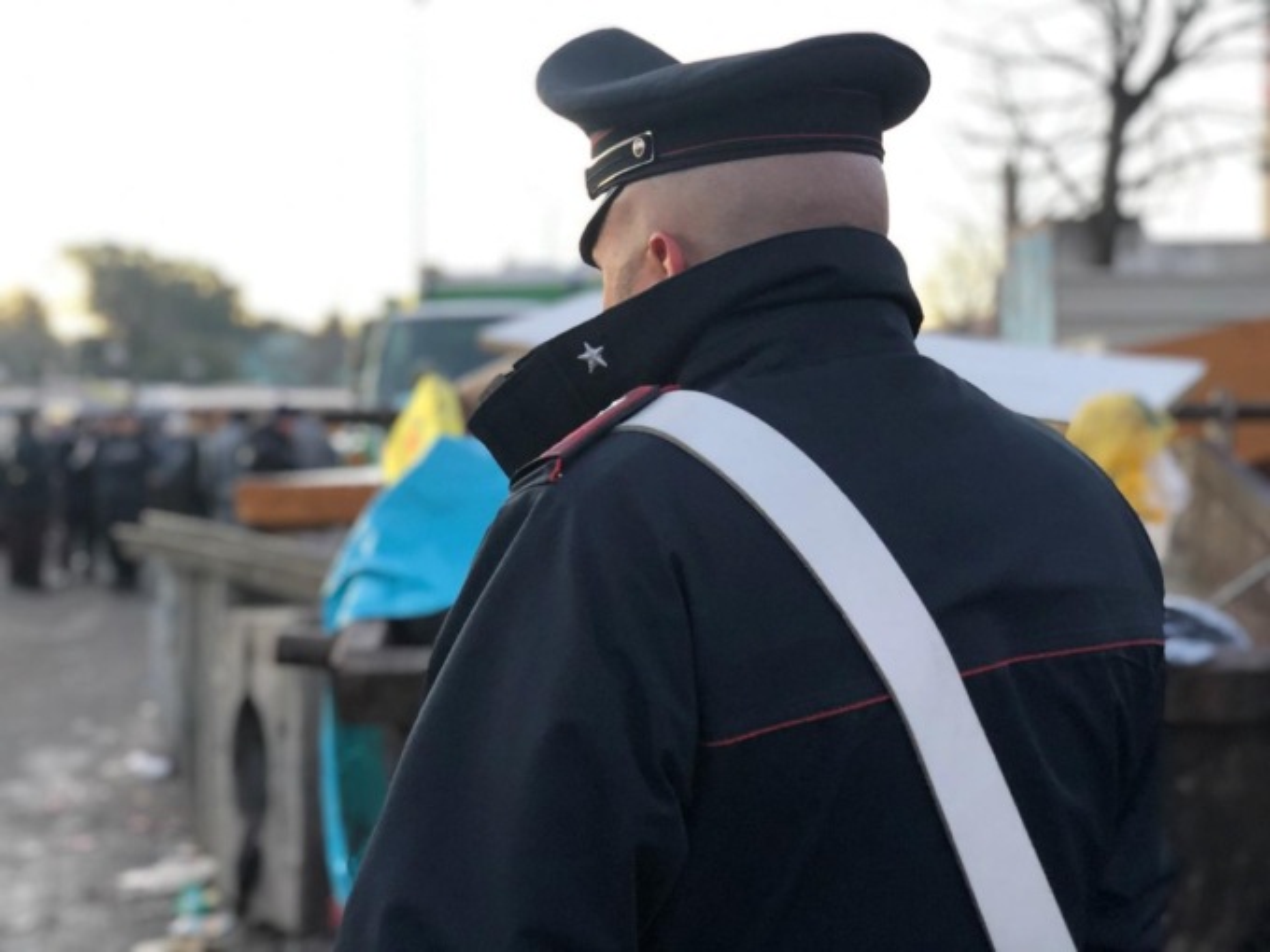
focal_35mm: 52
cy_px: 476
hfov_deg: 36.8
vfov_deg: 28.0
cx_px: 635
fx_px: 1908
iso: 125
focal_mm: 6
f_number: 2.4
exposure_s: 1/33
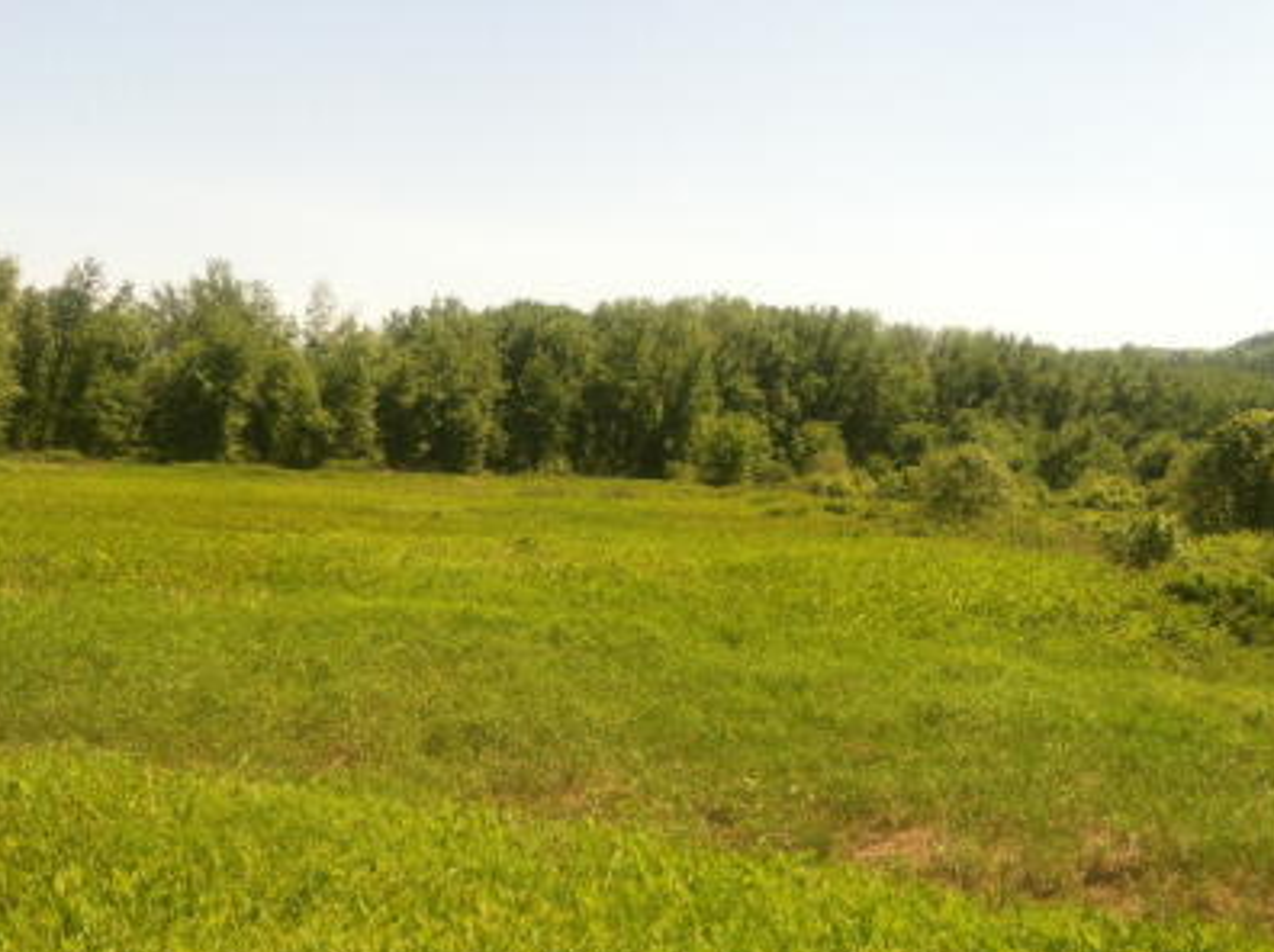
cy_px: 511
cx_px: 521
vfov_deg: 27.5
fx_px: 1948
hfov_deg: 36.1
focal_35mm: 53
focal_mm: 3.85
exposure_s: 1/957
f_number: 2.8
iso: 80
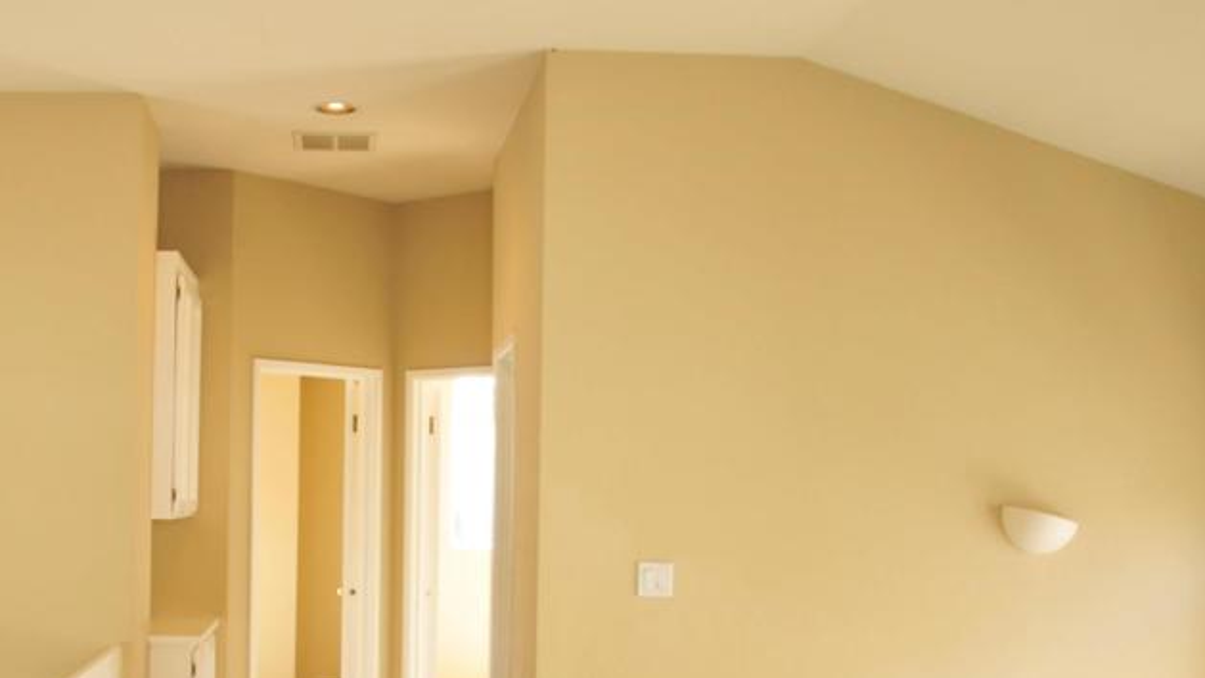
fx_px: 1470
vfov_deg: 25.8
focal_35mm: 46
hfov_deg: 43.8
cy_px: 465
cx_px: 383
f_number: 6.3
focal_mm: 18
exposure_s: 1/25
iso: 250
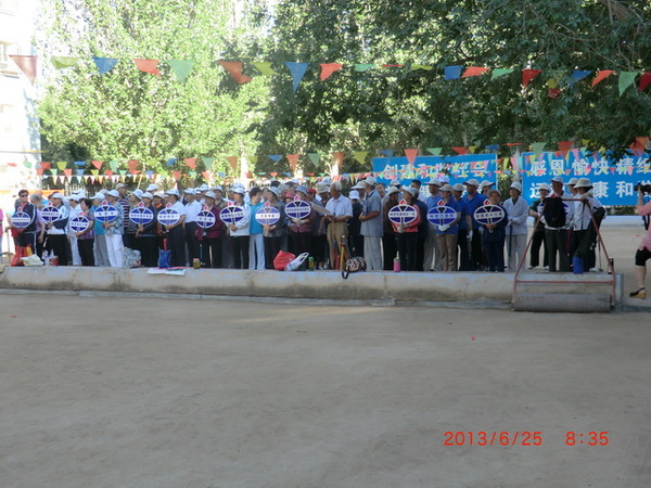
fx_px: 884
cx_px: 326
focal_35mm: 47
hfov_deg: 40.4
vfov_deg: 30.9
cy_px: 244
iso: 64
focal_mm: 8.4
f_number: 4
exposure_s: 1/60
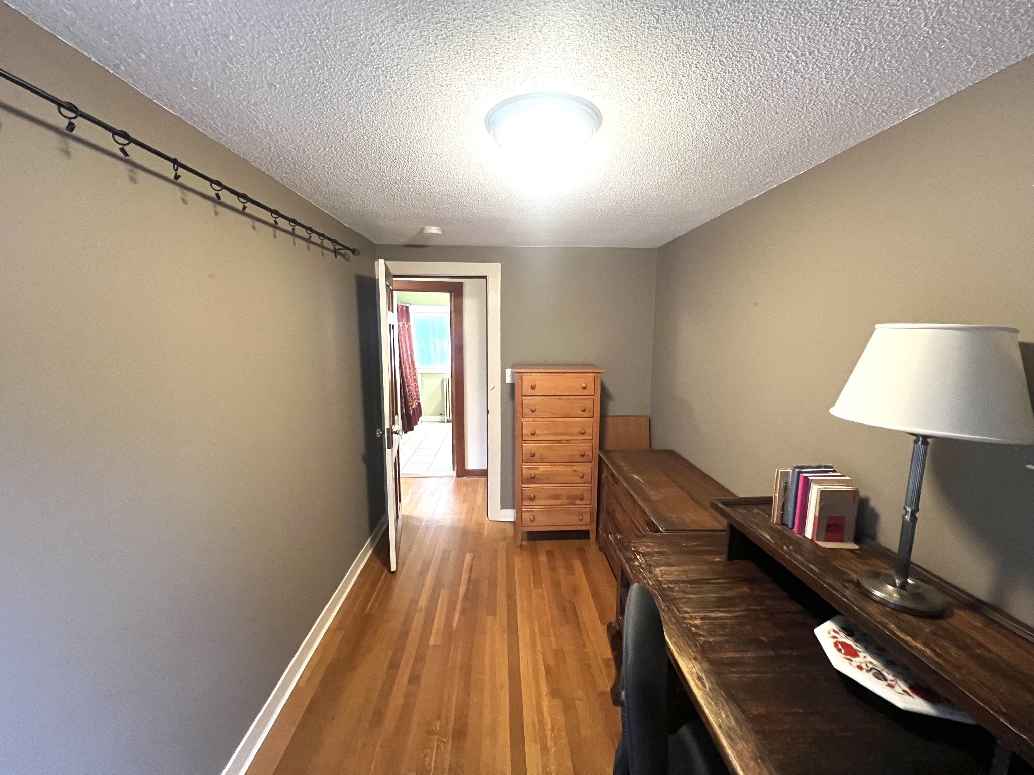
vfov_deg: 89.9
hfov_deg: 106.2
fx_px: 388
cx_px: 517
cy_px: 388
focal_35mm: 13
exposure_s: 1/60
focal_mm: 1.57
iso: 1000
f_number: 1.8
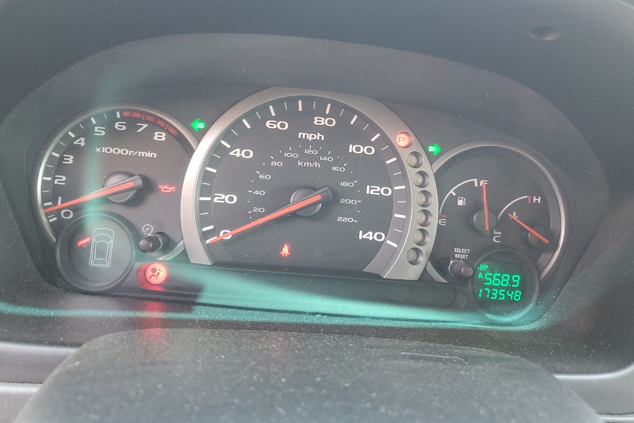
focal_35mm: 31
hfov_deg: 60.3
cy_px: 166
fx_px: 546
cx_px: 334
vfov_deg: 42.1
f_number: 1.5
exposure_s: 1/60.2
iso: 143
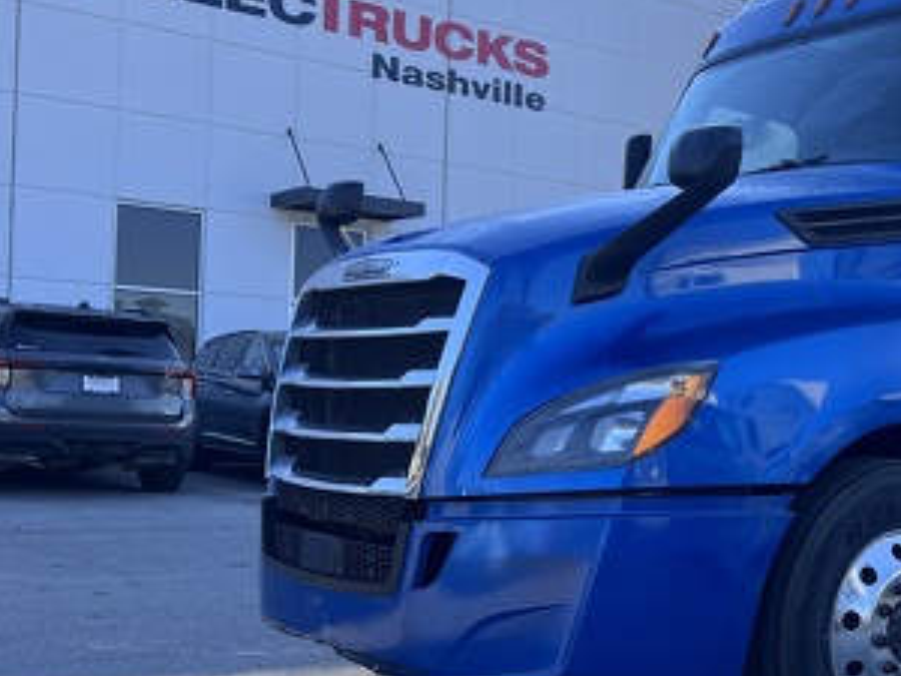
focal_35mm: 52
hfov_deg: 34.6
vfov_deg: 28.0
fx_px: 1353
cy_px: 403
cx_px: 826
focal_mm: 5.7
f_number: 1.5
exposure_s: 1/827
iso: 50
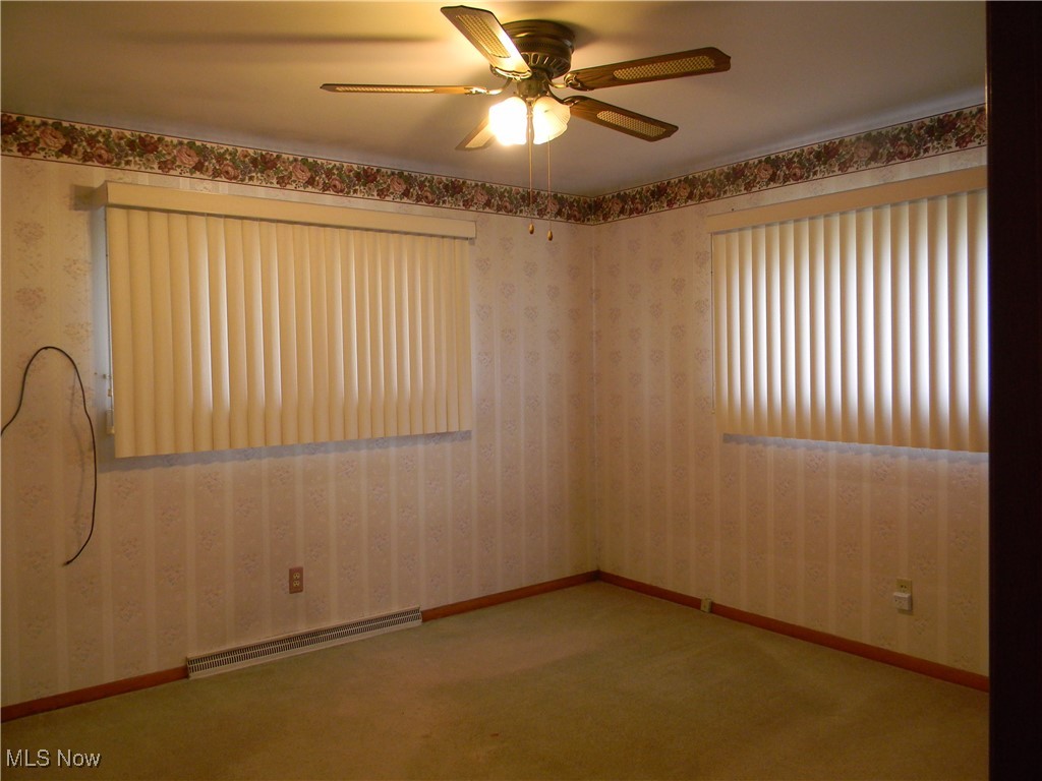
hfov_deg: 63.4
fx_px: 843
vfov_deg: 49.7
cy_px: 390
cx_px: 521
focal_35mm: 28
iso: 245
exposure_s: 1/30
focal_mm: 5
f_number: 3.5
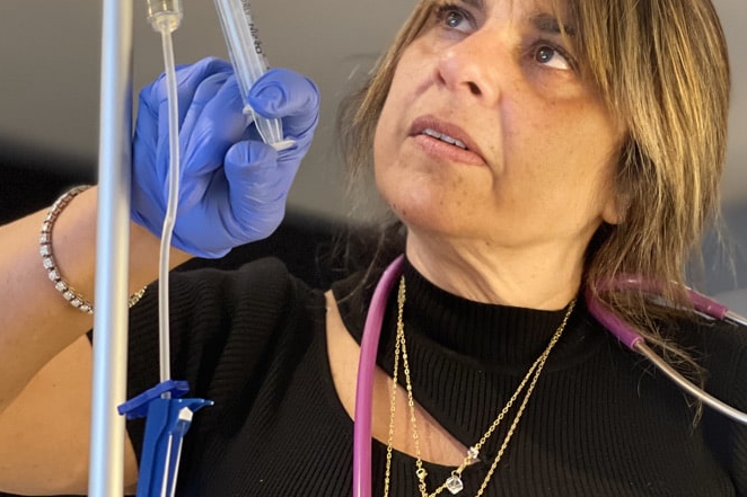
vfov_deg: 13.1
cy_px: 10
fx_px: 2137
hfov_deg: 19.8
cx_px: 404
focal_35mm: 103
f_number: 2.2
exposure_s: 1/40
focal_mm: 7.5
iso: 400
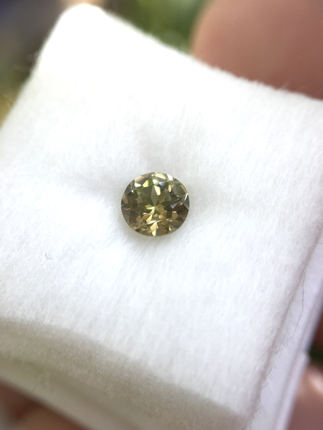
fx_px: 361
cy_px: 215
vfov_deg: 61.7
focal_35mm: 29
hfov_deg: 48.2
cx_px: 162
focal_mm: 4.15
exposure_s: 1/247
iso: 25
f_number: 2.2
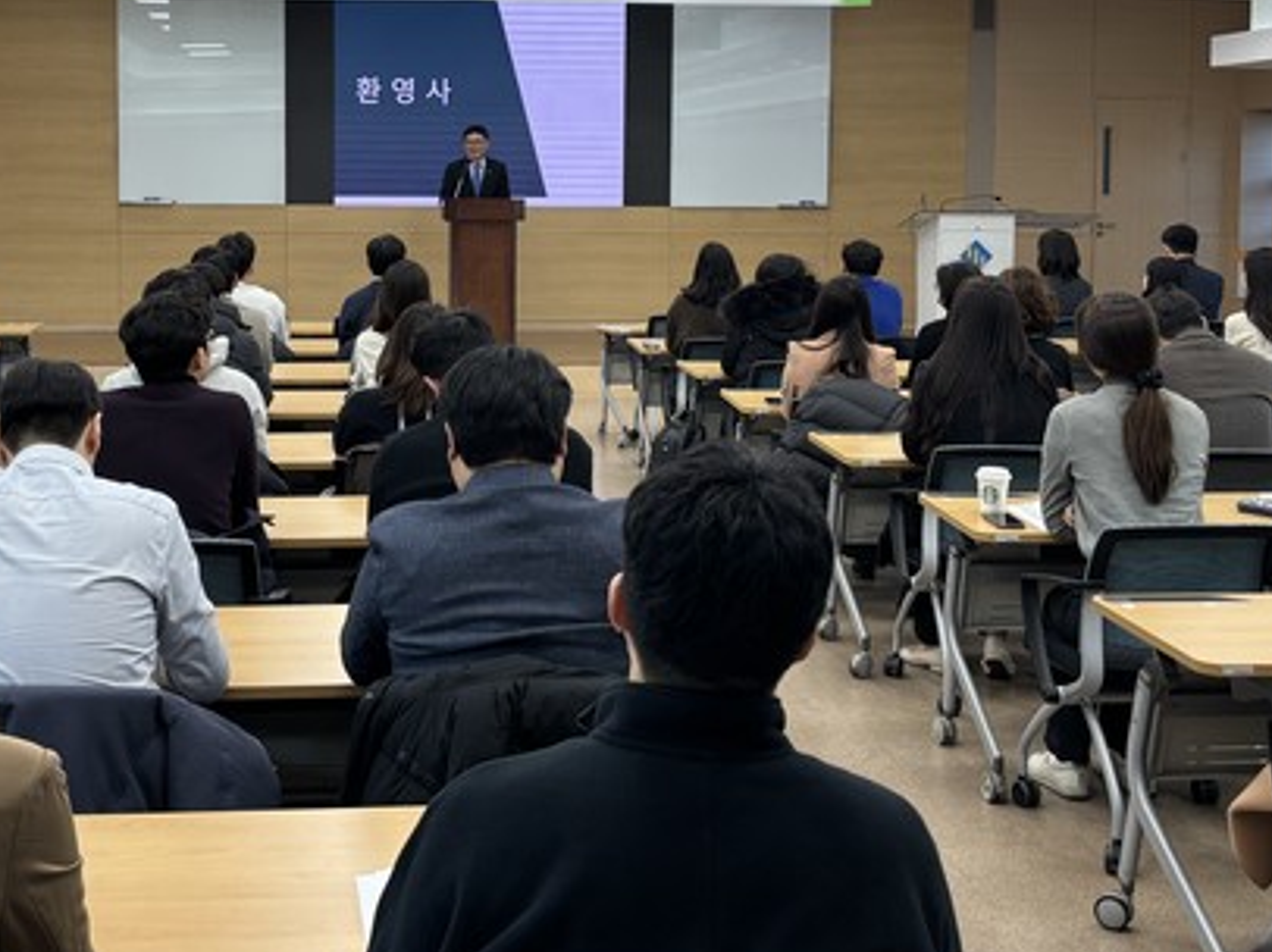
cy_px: 261
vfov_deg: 28.7
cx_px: 489
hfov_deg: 38.0
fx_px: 1836
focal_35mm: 50
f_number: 1.6
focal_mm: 5.96
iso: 80
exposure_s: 1/120
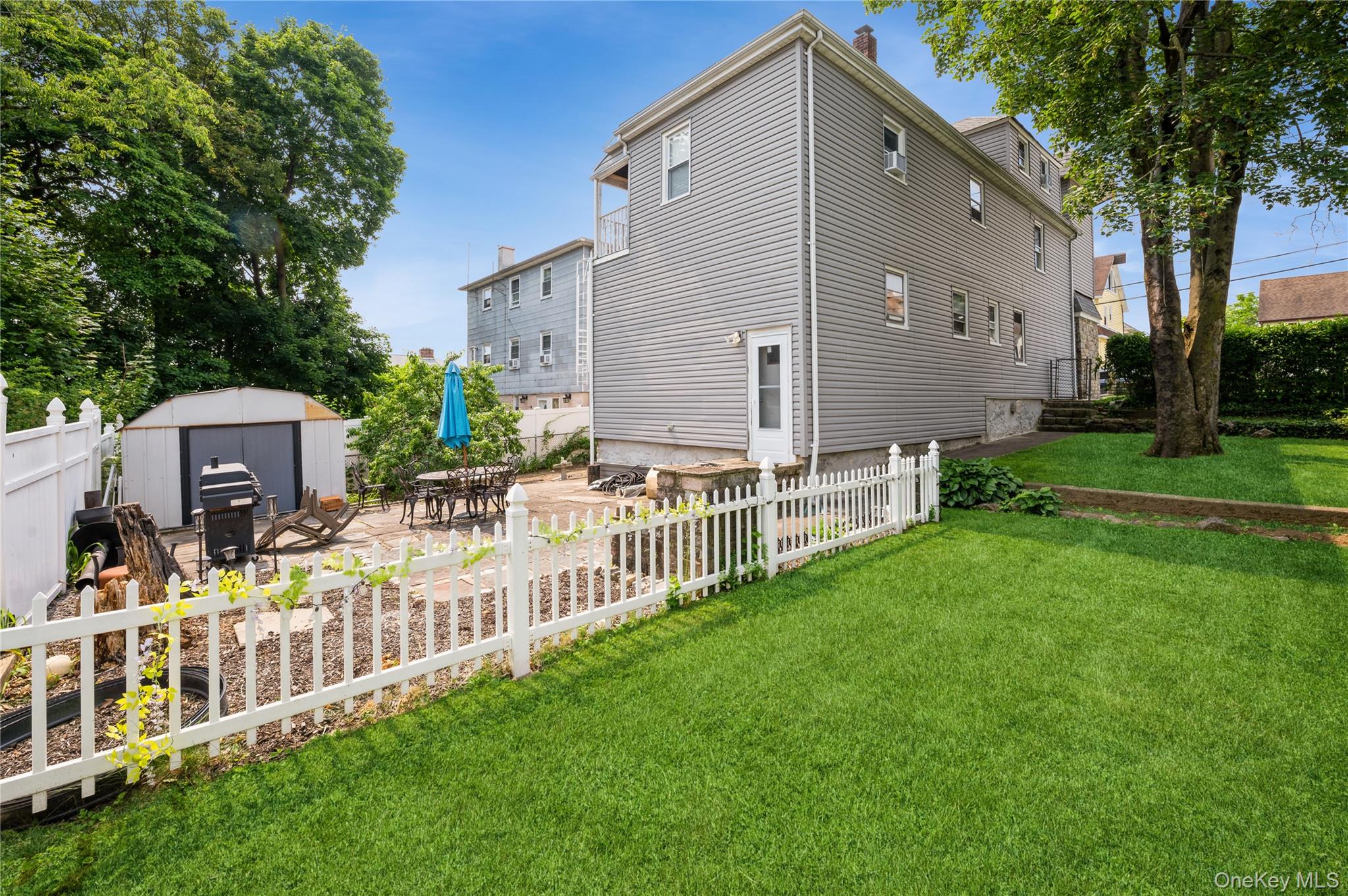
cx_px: 674
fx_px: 524
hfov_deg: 104.3
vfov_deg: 81.1
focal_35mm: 14
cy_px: 448
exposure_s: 1/100
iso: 200
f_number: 11
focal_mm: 14
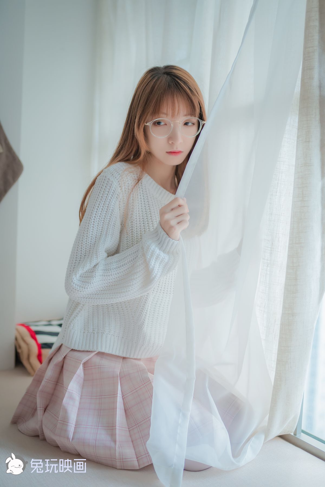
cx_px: 162
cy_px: 244
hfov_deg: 37.9
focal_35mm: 35
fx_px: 474
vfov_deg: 54.4
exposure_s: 1/100
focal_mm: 35
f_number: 1.8
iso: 1000
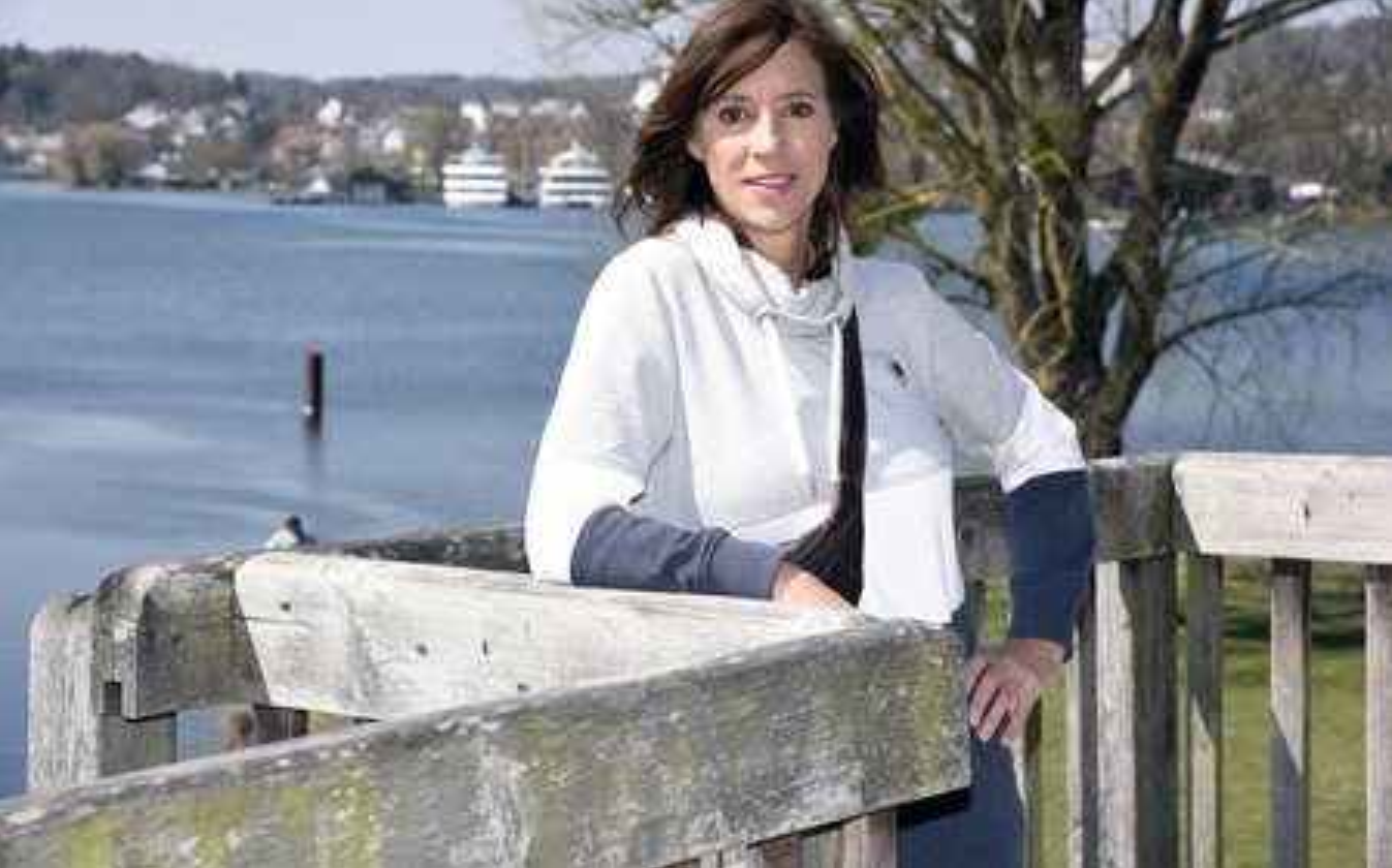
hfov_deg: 23.8
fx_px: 3298
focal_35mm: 87
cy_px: 409
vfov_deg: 15.0
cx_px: 696
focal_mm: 85
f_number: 9
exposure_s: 1/160
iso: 125
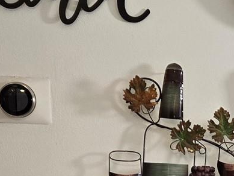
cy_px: 238
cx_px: 306
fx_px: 818
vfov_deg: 11.9
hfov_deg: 15.5
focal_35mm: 121
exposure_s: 1/120
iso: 250
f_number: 1.8
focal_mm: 5.4
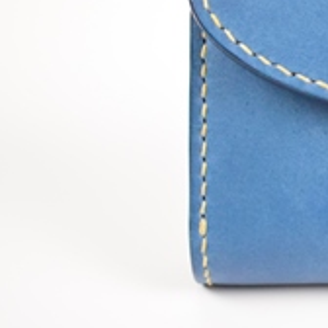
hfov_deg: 12.0
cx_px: 449
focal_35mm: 140
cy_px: 114
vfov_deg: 12.5
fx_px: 1501
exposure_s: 1/250
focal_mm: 38
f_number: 4.8
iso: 3200
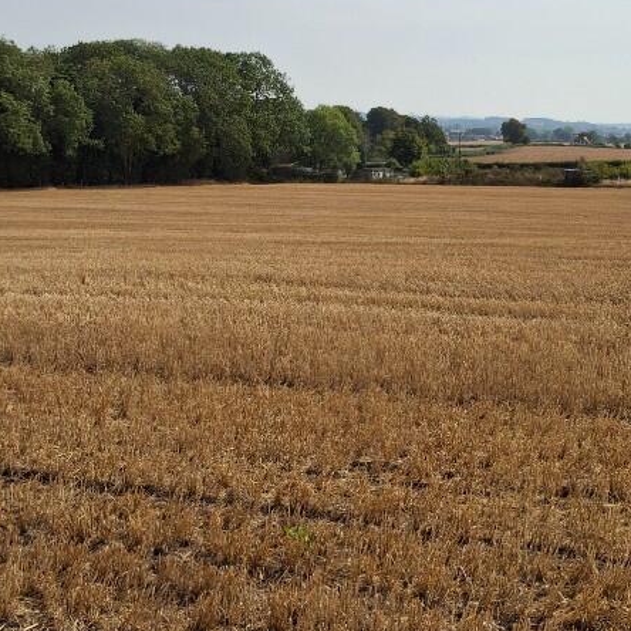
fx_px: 1052
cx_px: 360
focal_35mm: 51
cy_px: 190
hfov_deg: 33.3
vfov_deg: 33.0
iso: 32
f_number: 1.8
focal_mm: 4.69
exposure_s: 1/2809
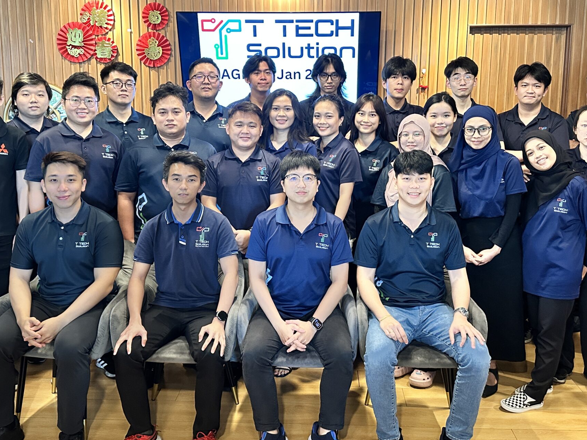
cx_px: 306
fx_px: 610
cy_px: 182
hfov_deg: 51.3
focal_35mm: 36
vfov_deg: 39.5
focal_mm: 6.86
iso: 500
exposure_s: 1/50
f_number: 1.78
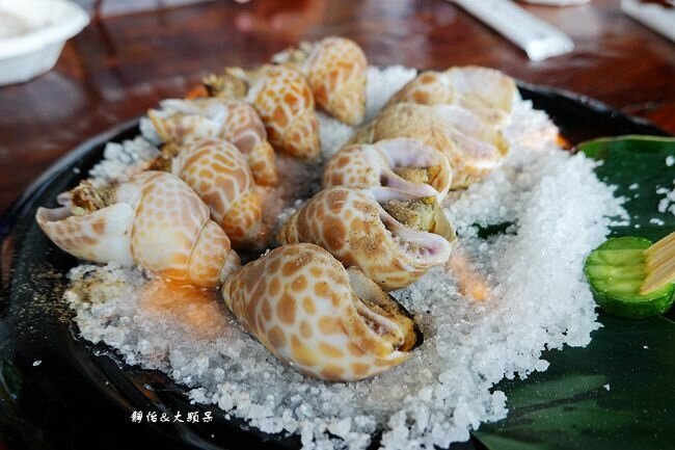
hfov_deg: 55.8
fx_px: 637
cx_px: 338
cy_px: 225
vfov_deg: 38.9
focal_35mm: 34
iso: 125
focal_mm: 12.51
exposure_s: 1/60
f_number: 3.5
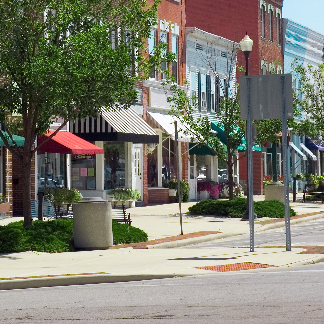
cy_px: 78
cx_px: 119
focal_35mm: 150
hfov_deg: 11.6
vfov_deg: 11.6
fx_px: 1588
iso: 200
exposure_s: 1/125
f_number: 10
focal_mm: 50
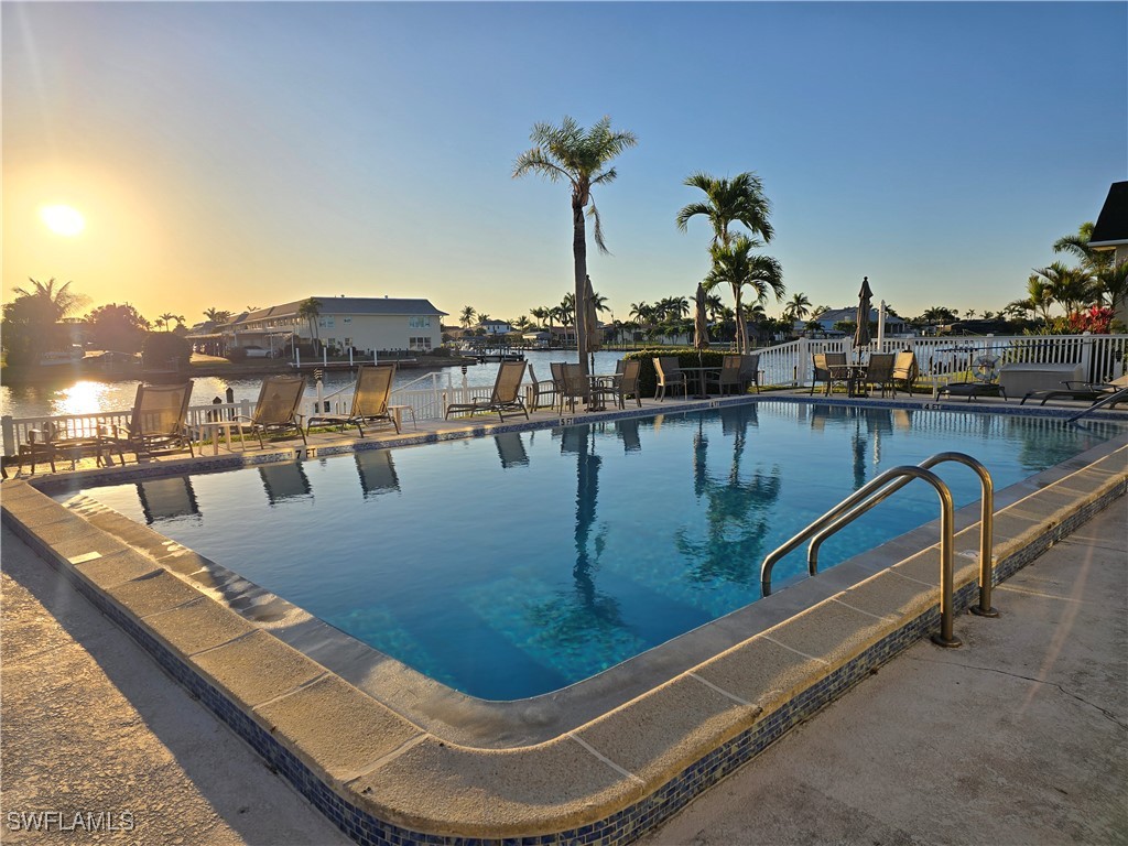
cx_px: 564
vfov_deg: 58.9
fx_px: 749
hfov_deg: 73.9
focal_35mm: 23
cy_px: 423
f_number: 1.7
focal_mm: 6.3
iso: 12
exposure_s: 1/1844
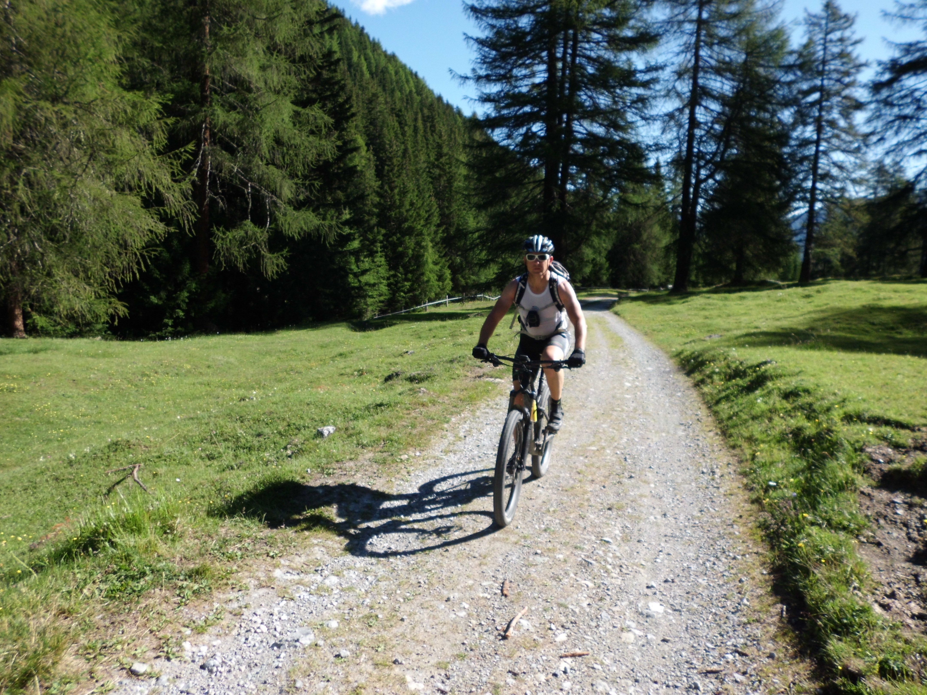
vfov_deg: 53.1
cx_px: 464
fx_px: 696
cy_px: 348
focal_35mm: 26
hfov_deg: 67.3
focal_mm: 4.6
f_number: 8
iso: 100
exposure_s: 1/80
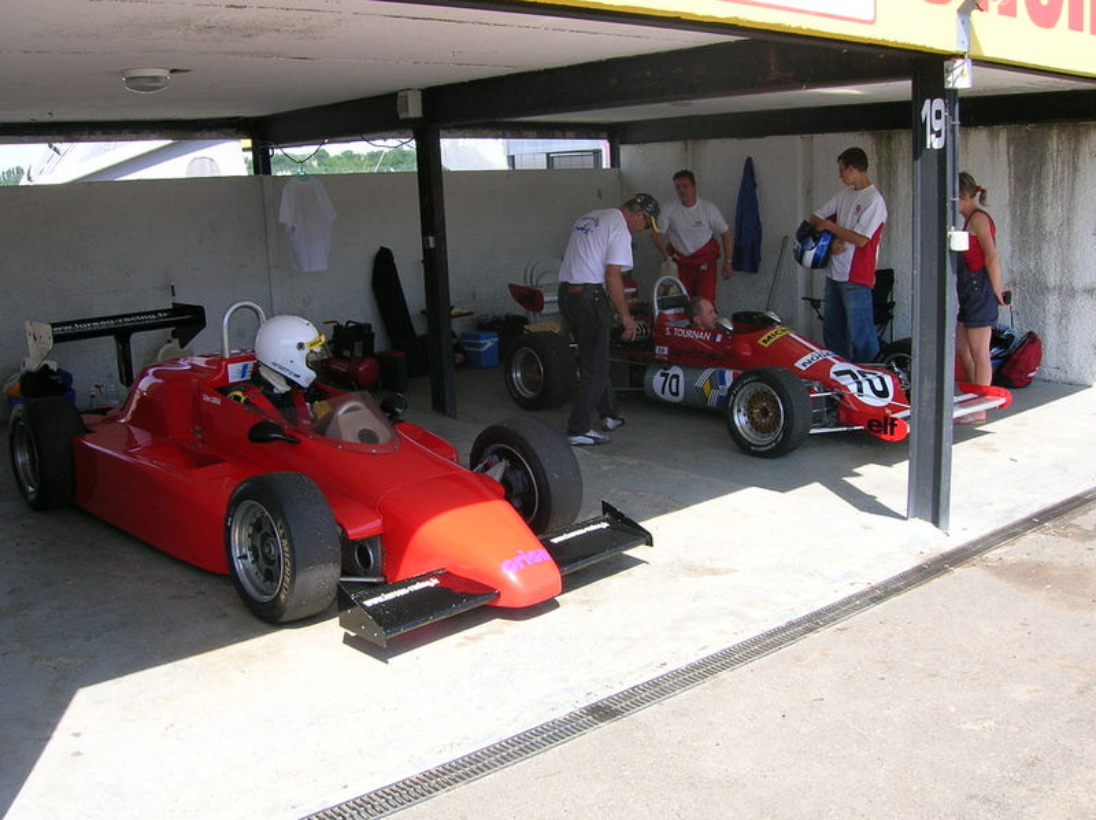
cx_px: 548
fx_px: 1075
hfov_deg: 54.0
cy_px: 410
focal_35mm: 34
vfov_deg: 41.7
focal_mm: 5.7
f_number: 4.9
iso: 50
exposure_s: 1/154
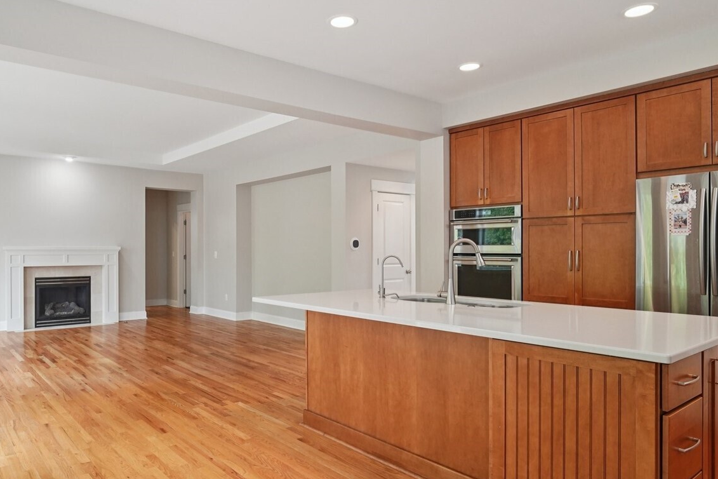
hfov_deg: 72.9
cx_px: 283
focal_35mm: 24
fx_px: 479
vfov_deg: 53.1
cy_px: 256
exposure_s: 1/30
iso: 1600
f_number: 8
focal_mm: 16
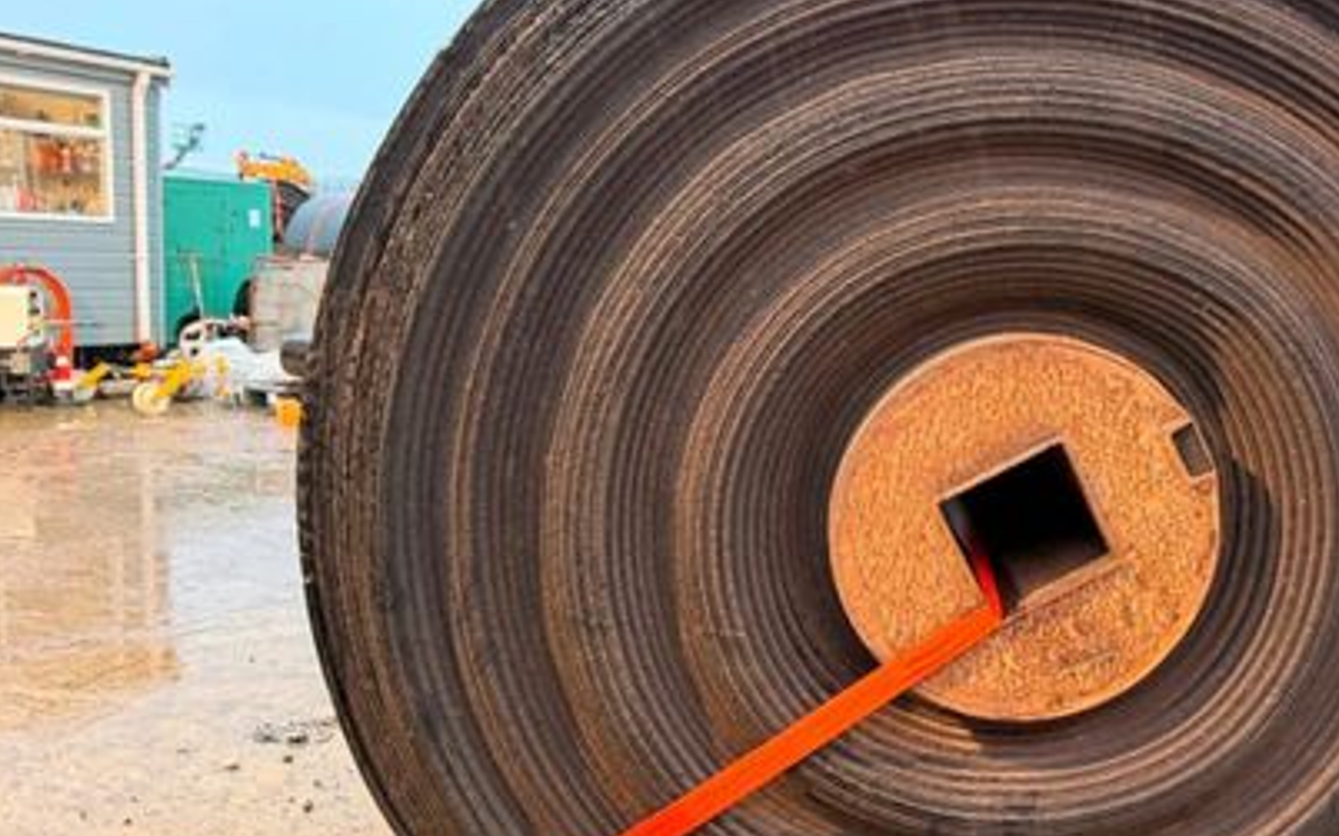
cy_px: 453
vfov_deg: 33.5
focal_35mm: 38
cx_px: 963
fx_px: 1386
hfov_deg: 50.0
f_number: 1.78
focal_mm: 6.76
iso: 400
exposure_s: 1/50
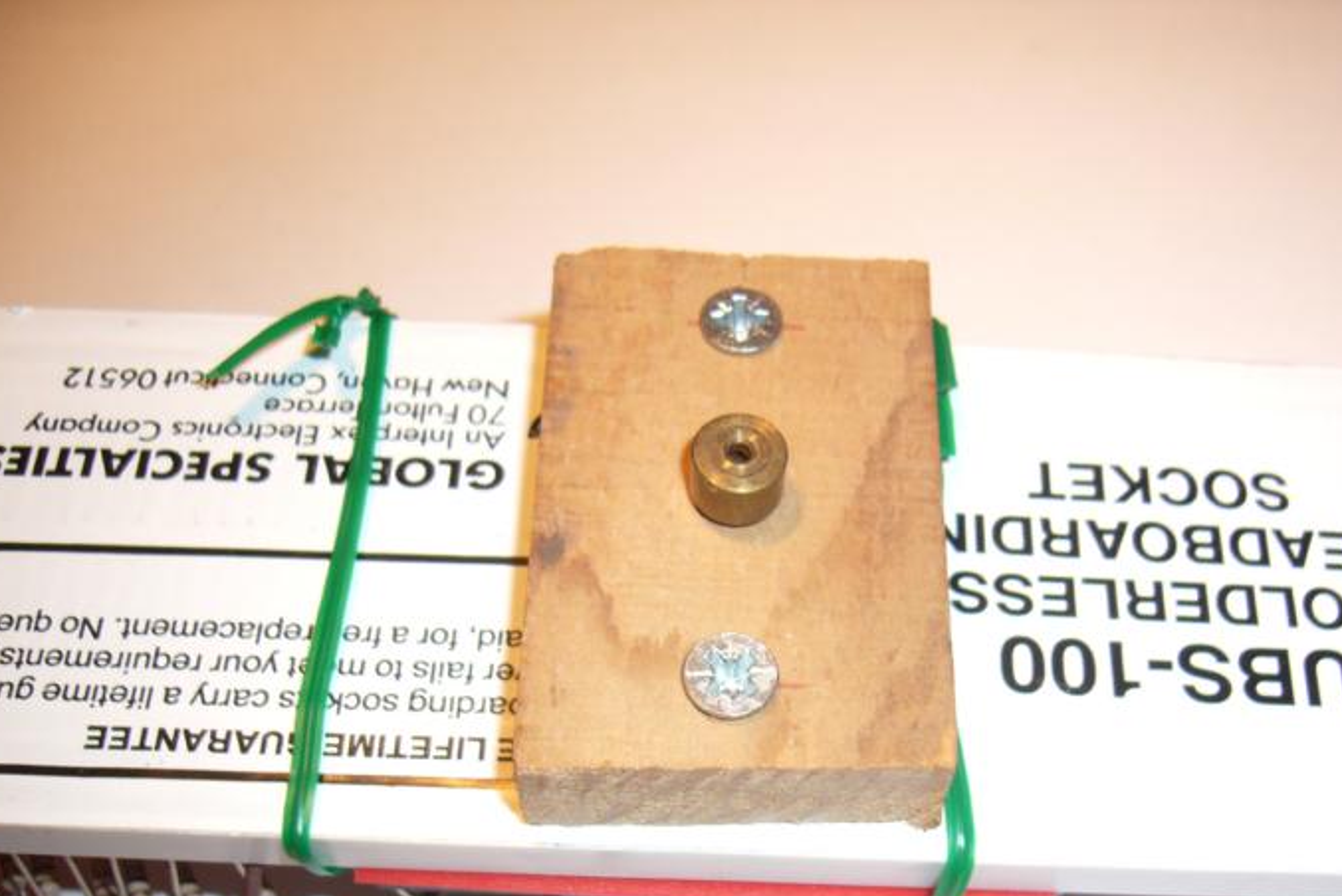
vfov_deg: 31.0
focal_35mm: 43
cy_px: 593
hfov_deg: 45.3
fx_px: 1604
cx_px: 765
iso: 100
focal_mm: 5.8
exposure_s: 1/80
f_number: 2.8
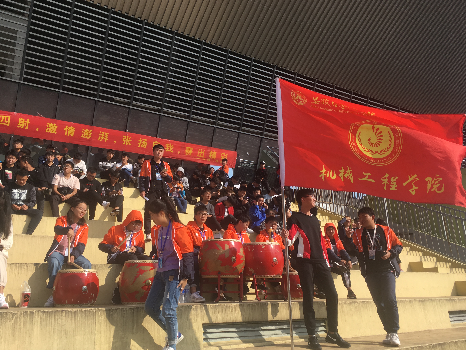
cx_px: 222
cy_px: 180
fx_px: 417
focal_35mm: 31
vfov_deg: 45.4
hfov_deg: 58.3
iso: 25
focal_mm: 4.15
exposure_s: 1/1451
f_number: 2.2
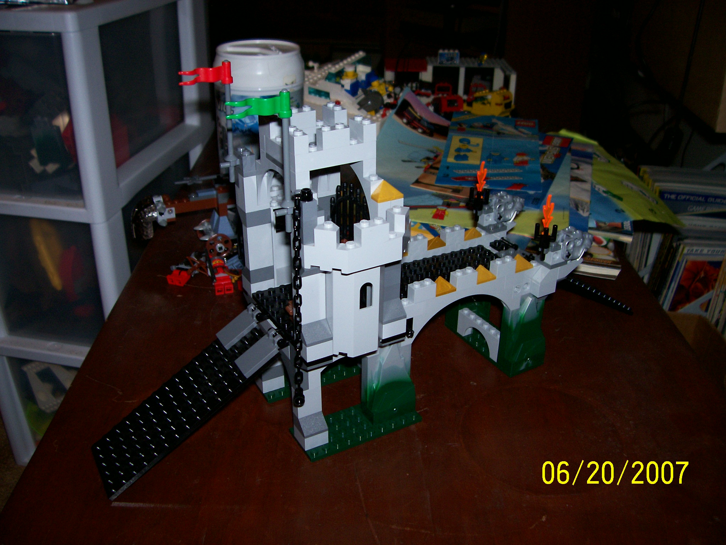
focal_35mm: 34
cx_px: 363
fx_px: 713
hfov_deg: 54.0
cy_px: 272
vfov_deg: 41.8
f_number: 2.7
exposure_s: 1/64
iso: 80
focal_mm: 5.6
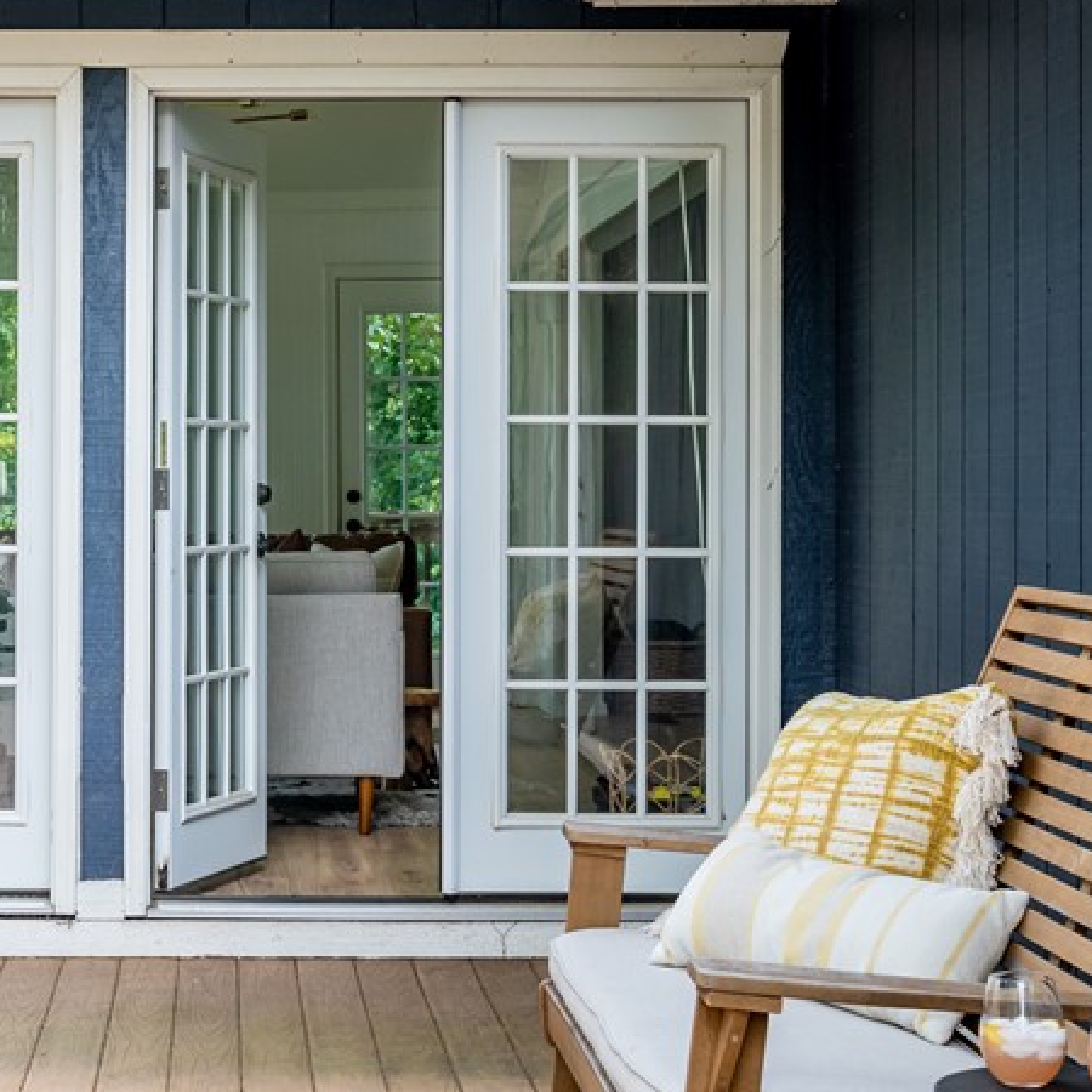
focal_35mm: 78
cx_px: 149
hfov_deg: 21.8
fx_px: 2784
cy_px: 533
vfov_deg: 22.2
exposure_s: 1/320
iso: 800
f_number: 7.1
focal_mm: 38
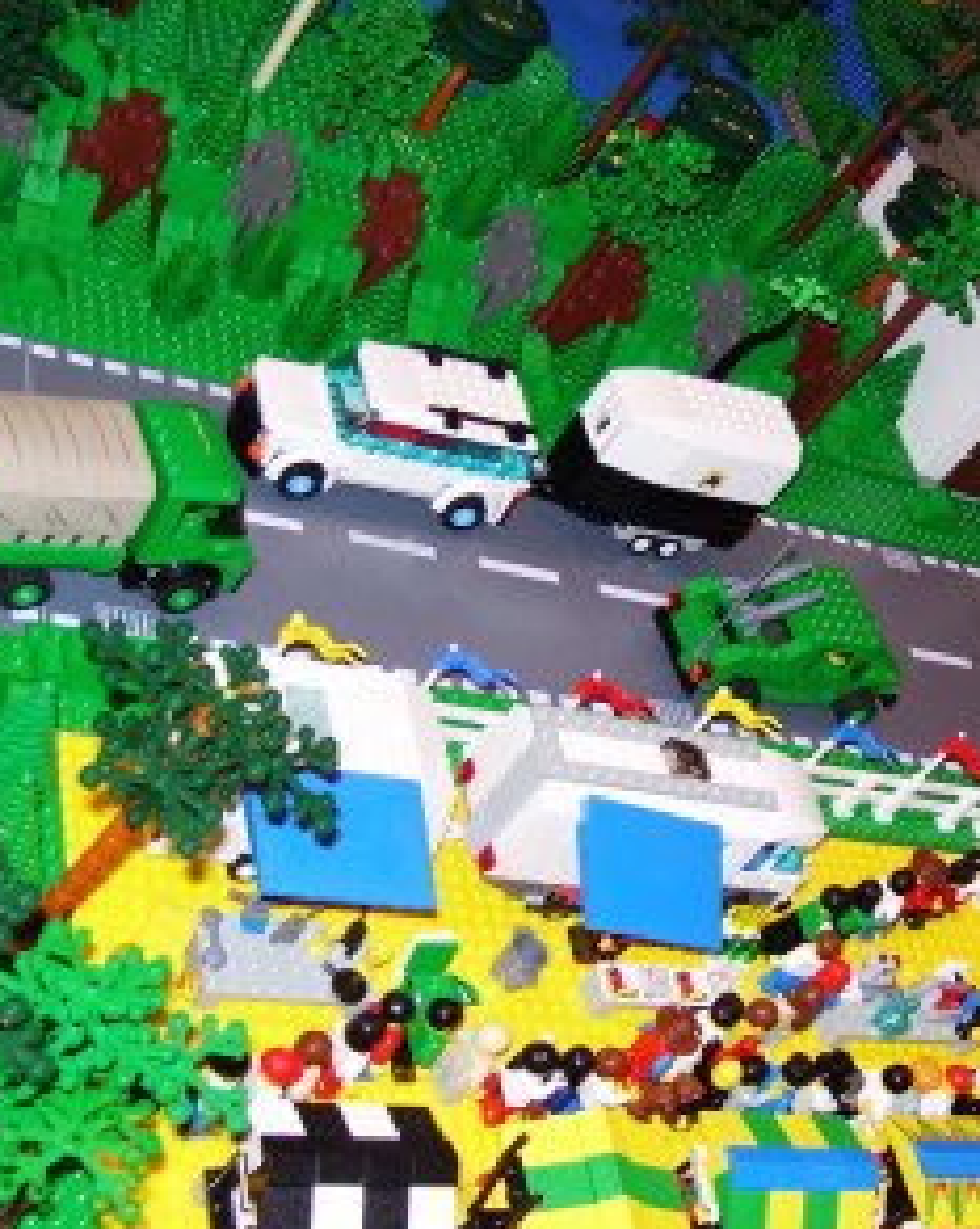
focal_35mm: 54
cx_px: 690
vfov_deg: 34.8
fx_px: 1961
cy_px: 636
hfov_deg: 27.8
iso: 80
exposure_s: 1/60
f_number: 2.7
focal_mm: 6
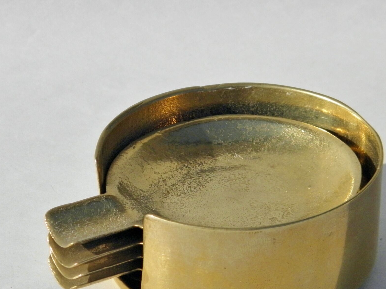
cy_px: 184
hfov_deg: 11.5
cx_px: 213
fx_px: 1918
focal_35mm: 172
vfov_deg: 8.6
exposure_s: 1/250
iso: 160
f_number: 9.4
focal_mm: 19
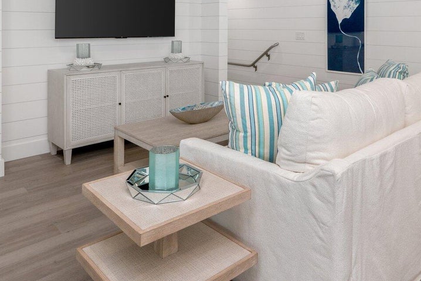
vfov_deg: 39.6
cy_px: 36
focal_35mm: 31
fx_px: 363
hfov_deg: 60.0
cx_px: 231
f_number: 9
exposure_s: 1/40
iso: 250
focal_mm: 14.5
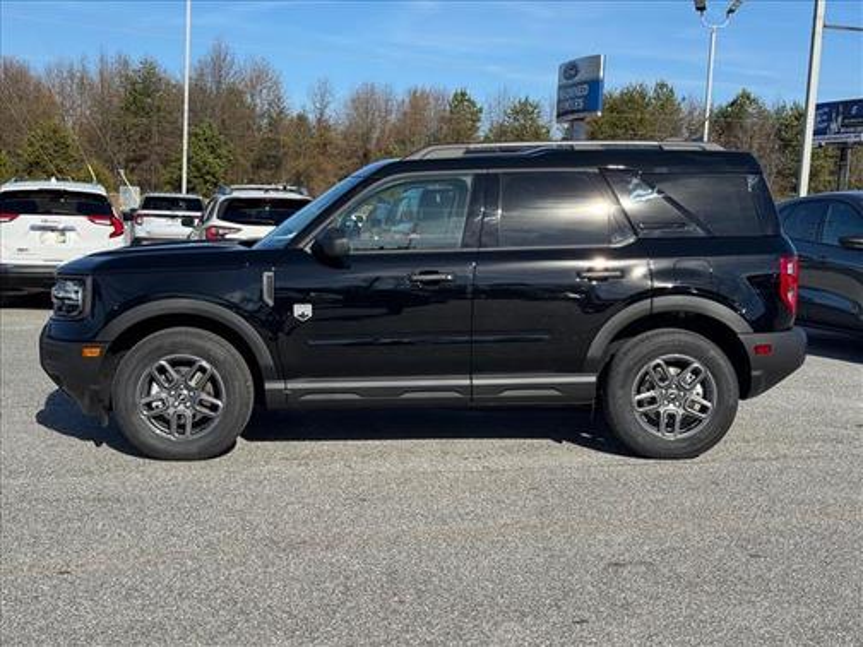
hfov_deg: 39.7
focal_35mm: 48
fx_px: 1197
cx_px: 432
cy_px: 324
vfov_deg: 30.3
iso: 64
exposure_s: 1/3610
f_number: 1.78
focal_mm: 6.76
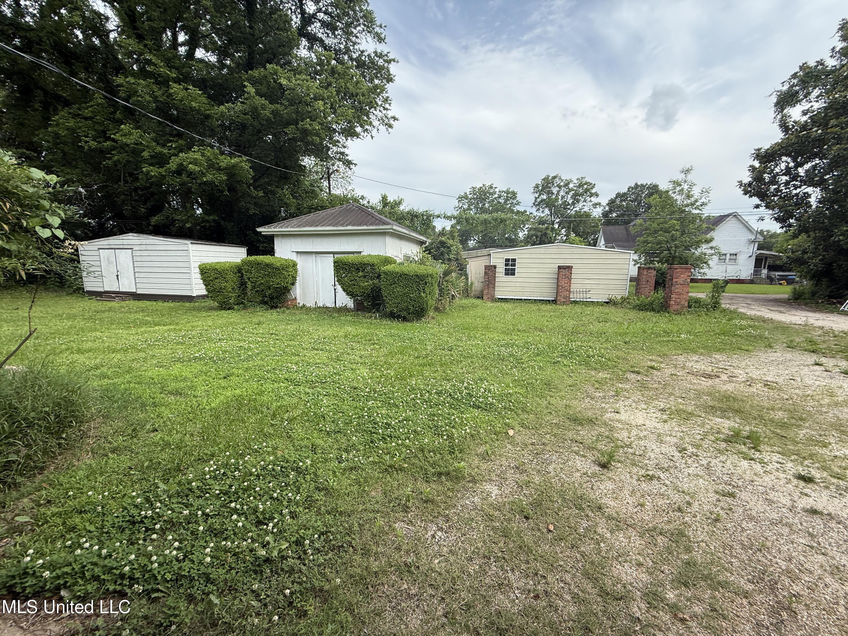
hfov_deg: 102.1
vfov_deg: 85.7
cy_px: 318
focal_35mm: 14
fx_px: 343
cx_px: 424
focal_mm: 2.22
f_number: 2.2
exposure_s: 1/527
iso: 50
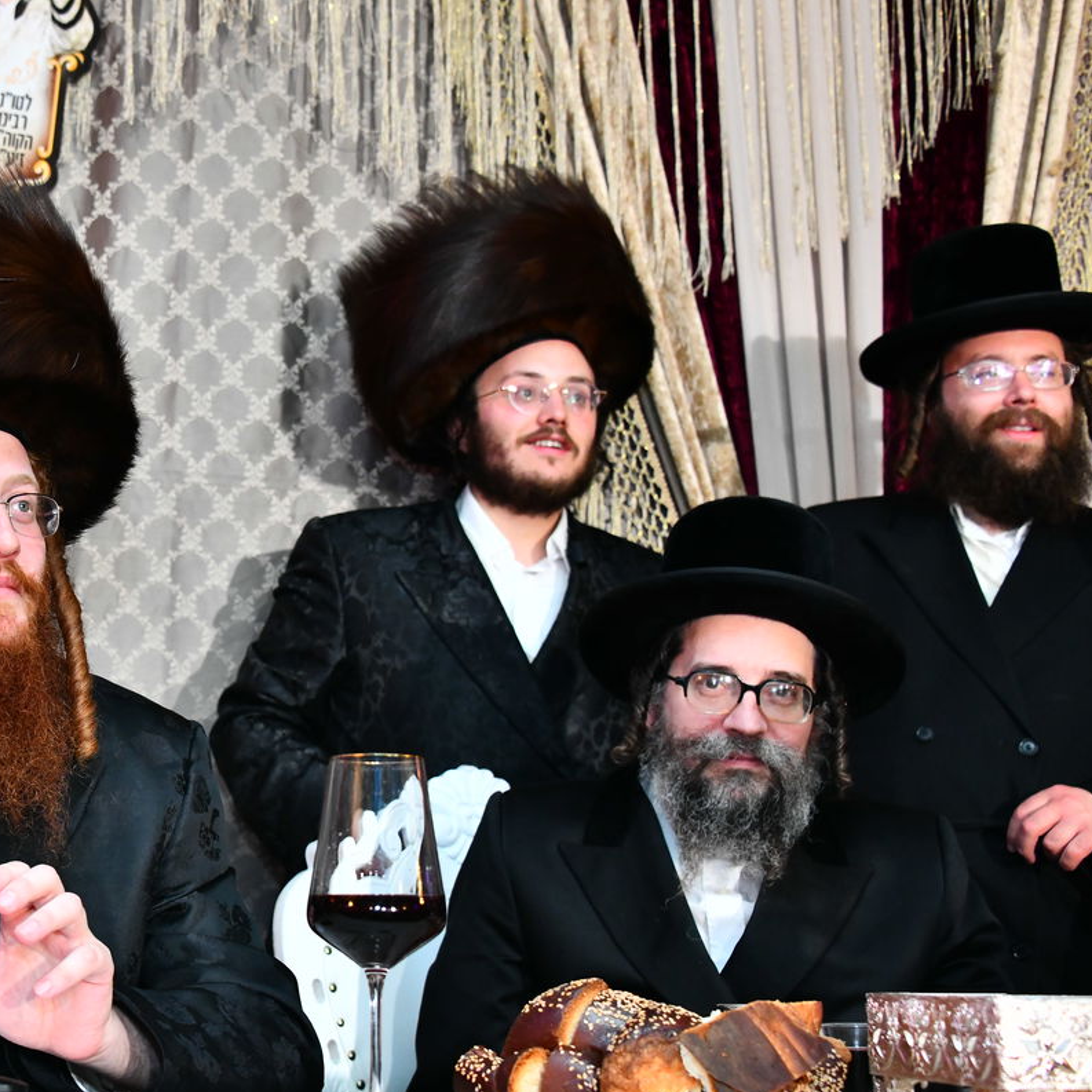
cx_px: 136
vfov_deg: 26.1
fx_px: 2356
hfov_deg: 25.4
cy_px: 531
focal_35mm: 66
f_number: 5.6
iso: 2000
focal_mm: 44
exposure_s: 1/125
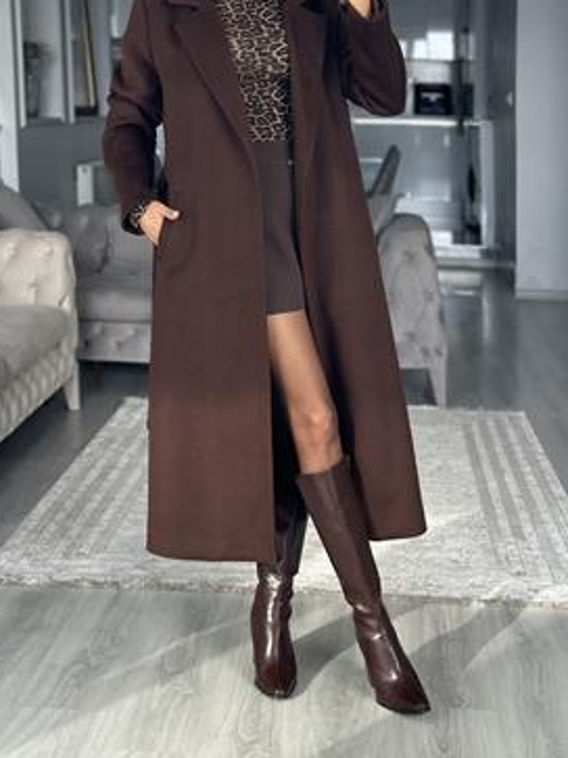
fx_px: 1467
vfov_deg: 28.8
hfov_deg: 21.9
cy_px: 253
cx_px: 234
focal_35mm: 67
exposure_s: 1/101
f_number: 1.78
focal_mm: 6.86
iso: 125
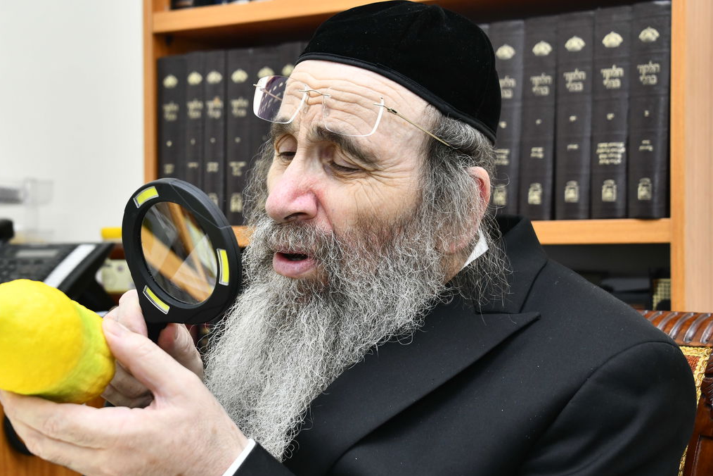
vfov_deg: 19.7
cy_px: 244
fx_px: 1366
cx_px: 285
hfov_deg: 29.2
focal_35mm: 69
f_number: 5.6
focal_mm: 50
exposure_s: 1/160
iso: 640
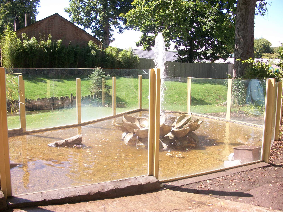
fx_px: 286
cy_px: 106
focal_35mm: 35
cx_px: 142
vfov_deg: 40.7
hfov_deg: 52.6
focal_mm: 6.3
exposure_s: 1/400
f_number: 3.1
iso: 80
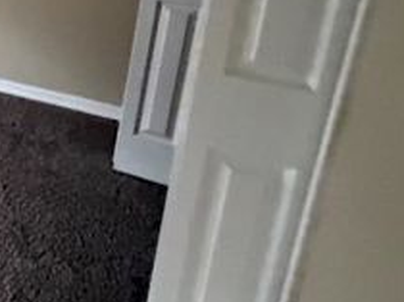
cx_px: -236
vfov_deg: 26.9
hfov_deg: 26.1
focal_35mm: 47
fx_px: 548
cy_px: -71
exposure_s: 1/60
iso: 1000
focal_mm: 2.22
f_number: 2.2
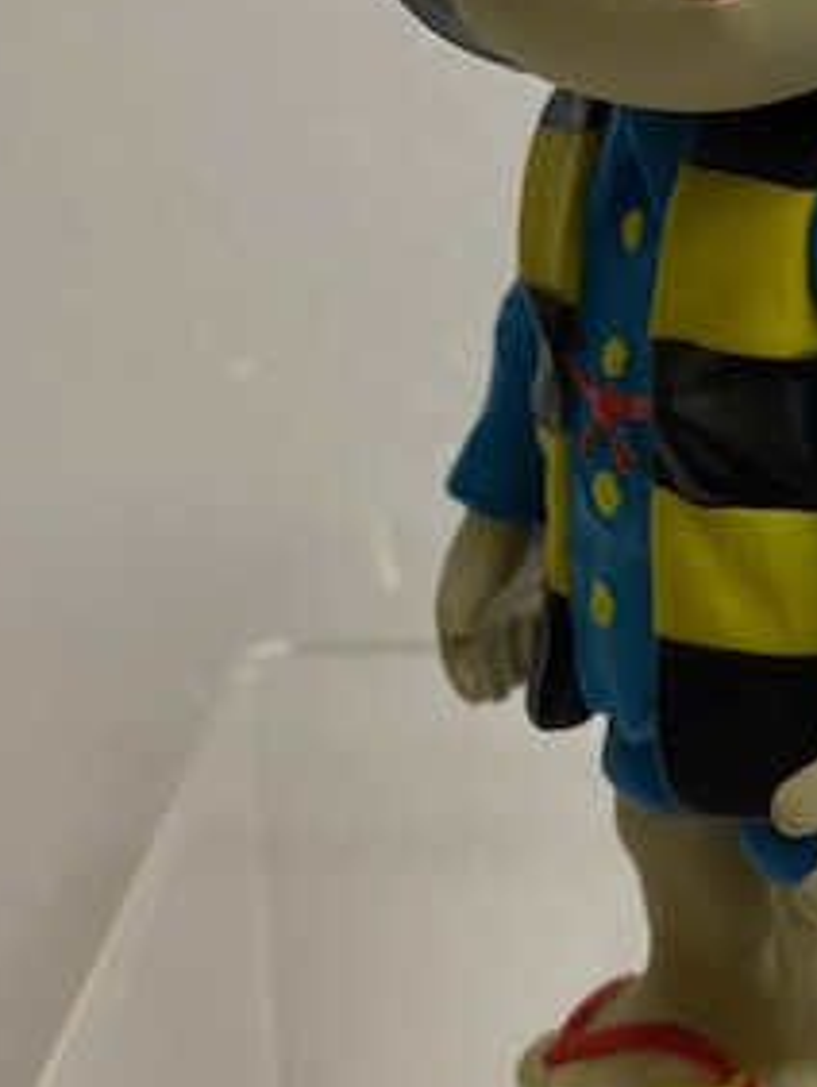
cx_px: 678
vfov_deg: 31.3
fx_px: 1854
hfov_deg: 24.4
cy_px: 135
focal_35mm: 59
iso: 125
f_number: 1.8
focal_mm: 4.25
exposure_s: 1/50
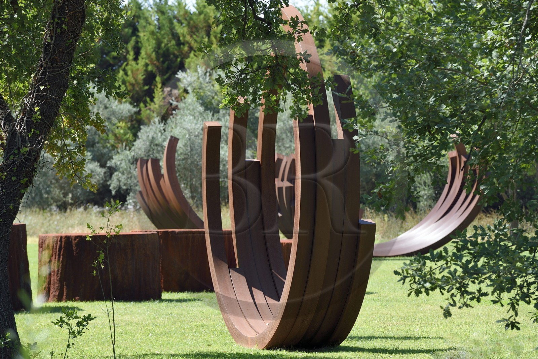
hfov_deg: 11.4
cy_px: 180
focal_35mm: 180
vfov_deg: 7.6
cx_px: 269
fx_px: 2689
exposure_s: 1/250
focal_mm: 180
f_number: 7.1
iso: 200
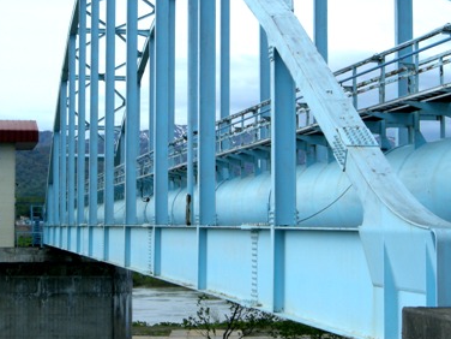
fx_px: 1329
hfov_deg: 19.3
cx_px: 203
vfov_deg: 14.5
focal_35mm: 102
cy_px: 135
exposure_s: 1/285
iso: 64
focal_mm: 12.9
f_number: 6.9
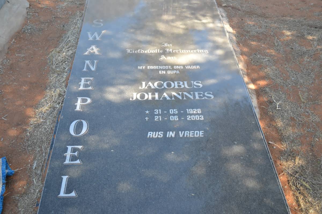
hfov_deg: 53.1
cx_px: 161
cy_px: 107
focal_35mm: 36
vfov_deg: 36.9
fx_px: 322
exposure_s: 1/60
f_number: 4
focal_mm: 24
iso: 400
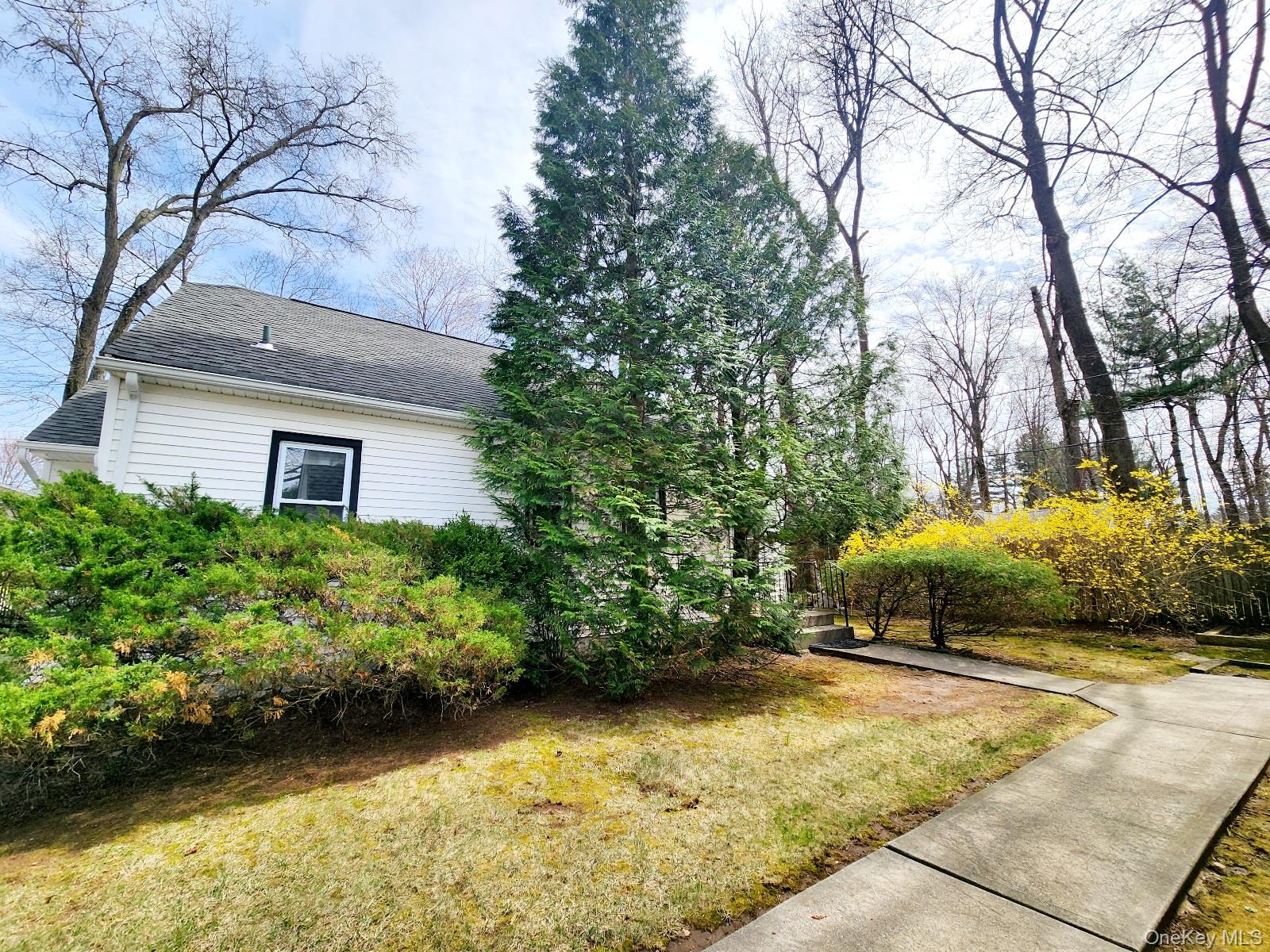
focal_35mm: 13
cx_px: 635
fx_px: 477
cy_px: 476
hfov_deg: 106.2
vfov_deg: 89.9
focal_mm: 2.2
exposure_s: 1/1667
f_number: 2.2
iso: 50
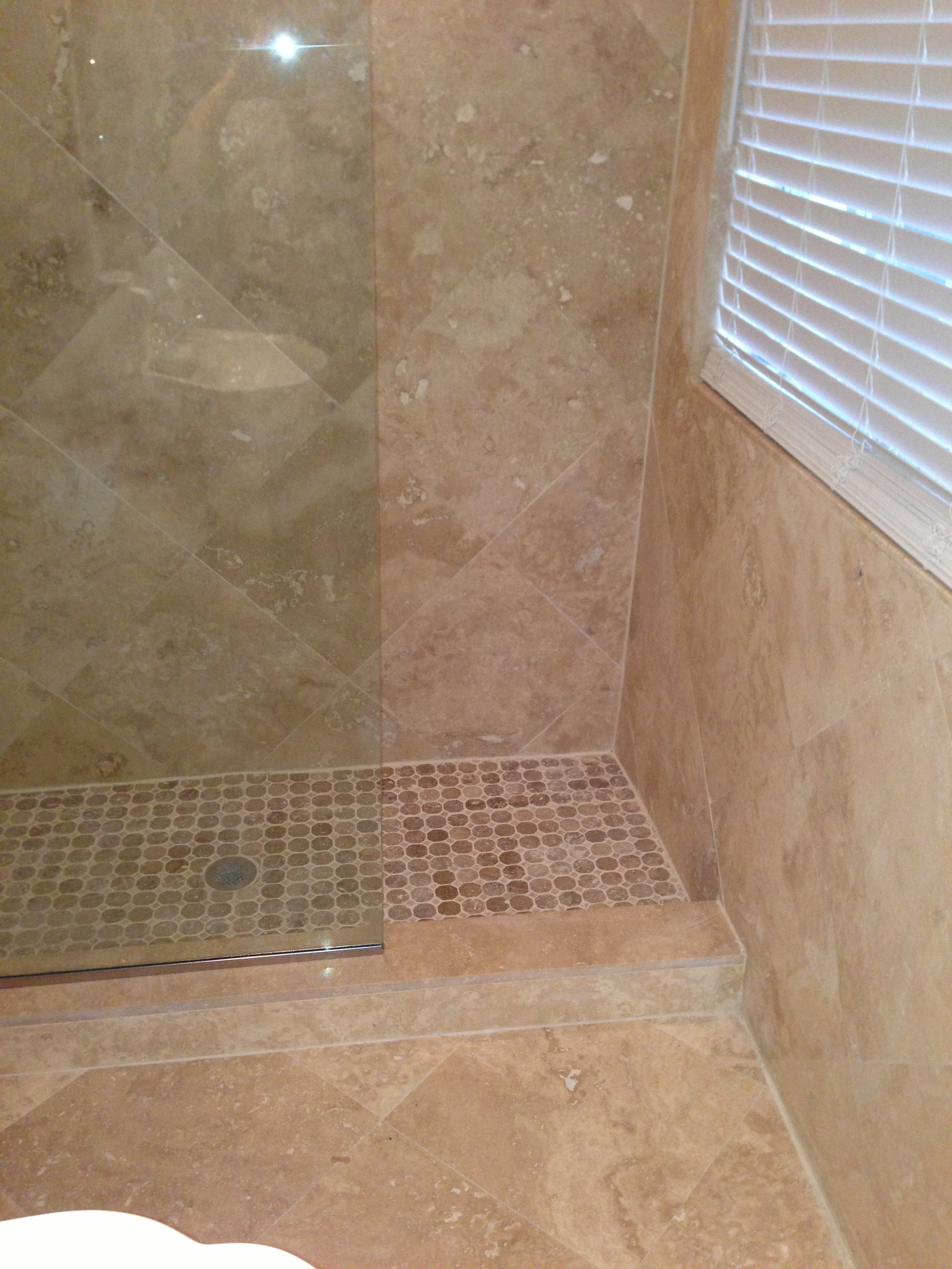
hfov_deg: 42.9
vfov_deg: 55.4
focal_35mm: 33
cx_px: 476
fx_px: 1210
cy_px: 634
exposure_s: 1/20
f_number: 2.4
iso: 200
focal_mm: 4.13
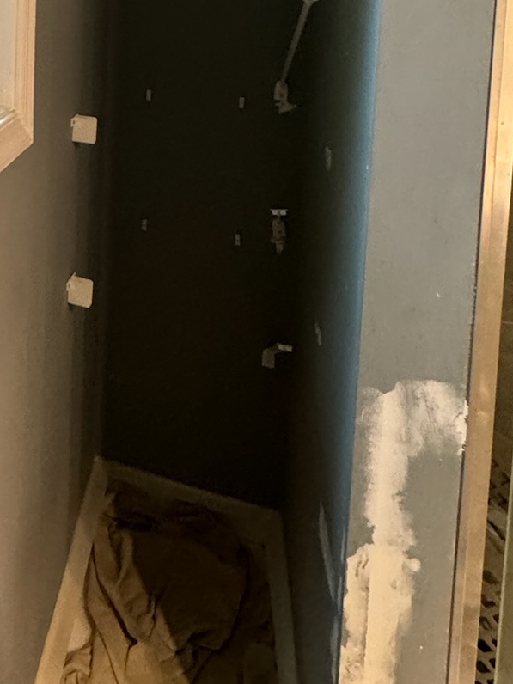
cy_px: 11
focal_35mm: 36
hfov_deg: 34.9
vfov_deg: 44.3
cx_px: -31
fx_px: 711
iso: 500
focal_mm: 2.22
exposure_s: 1/60
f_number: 2.2
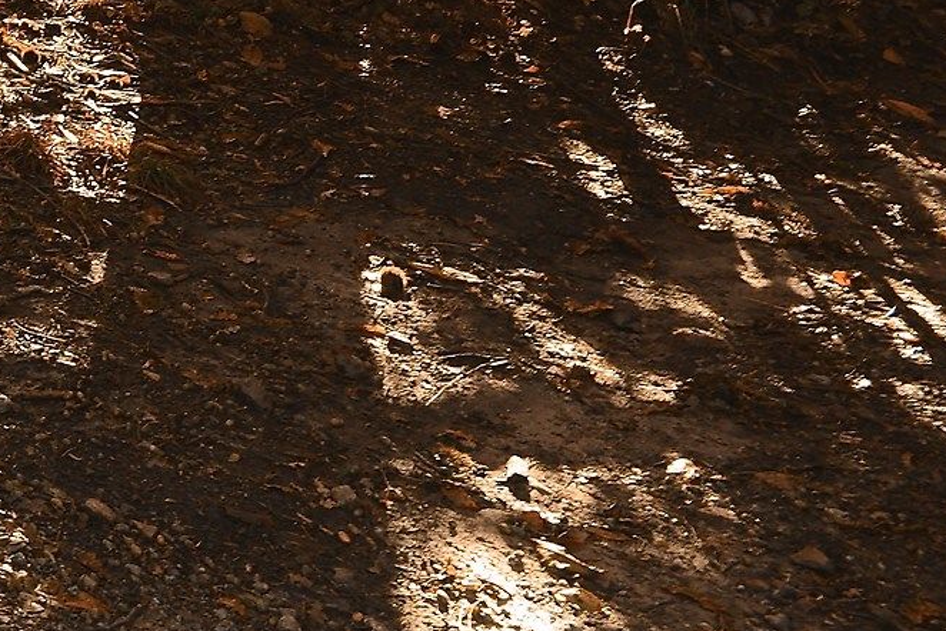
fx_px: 1525
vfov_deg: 19.0
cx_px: -569
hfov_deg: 24.4
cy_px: -438
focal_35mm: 58
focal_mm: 16
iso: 200
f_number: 10
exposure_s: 1/13
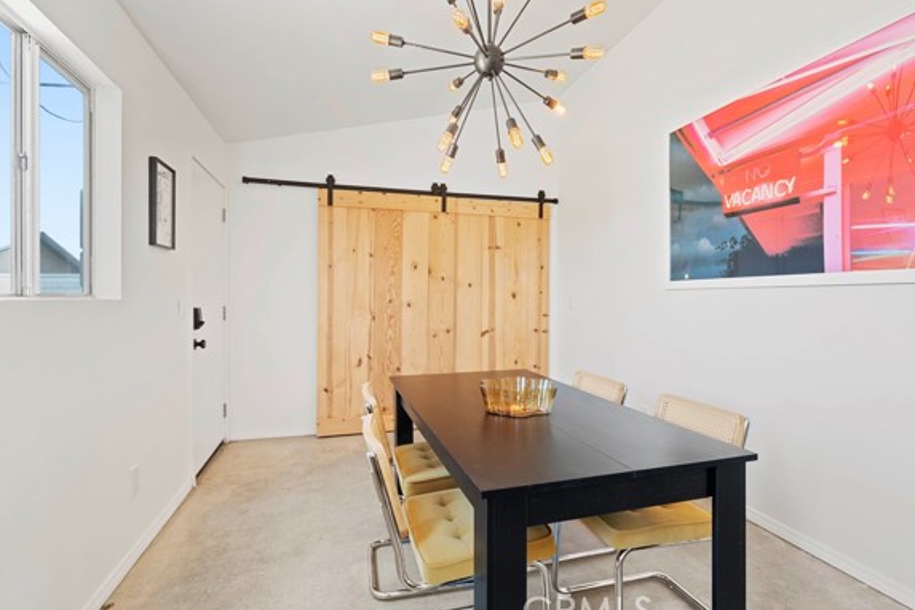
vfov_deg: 64.5
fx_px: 483
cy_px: 293
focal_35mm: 19
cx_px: 481
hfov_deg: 86.8
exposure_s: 1/2.5
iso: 400
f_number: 11
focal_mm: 17
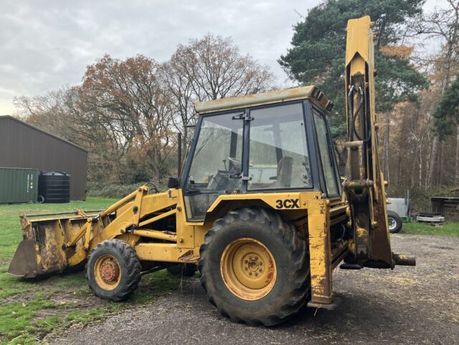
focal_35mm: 28
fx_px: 371
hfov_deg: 63.4
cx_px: 230
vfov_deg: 49.7
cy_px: 172
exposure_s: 1/118
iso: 80
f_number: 1.8
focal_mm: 3.99
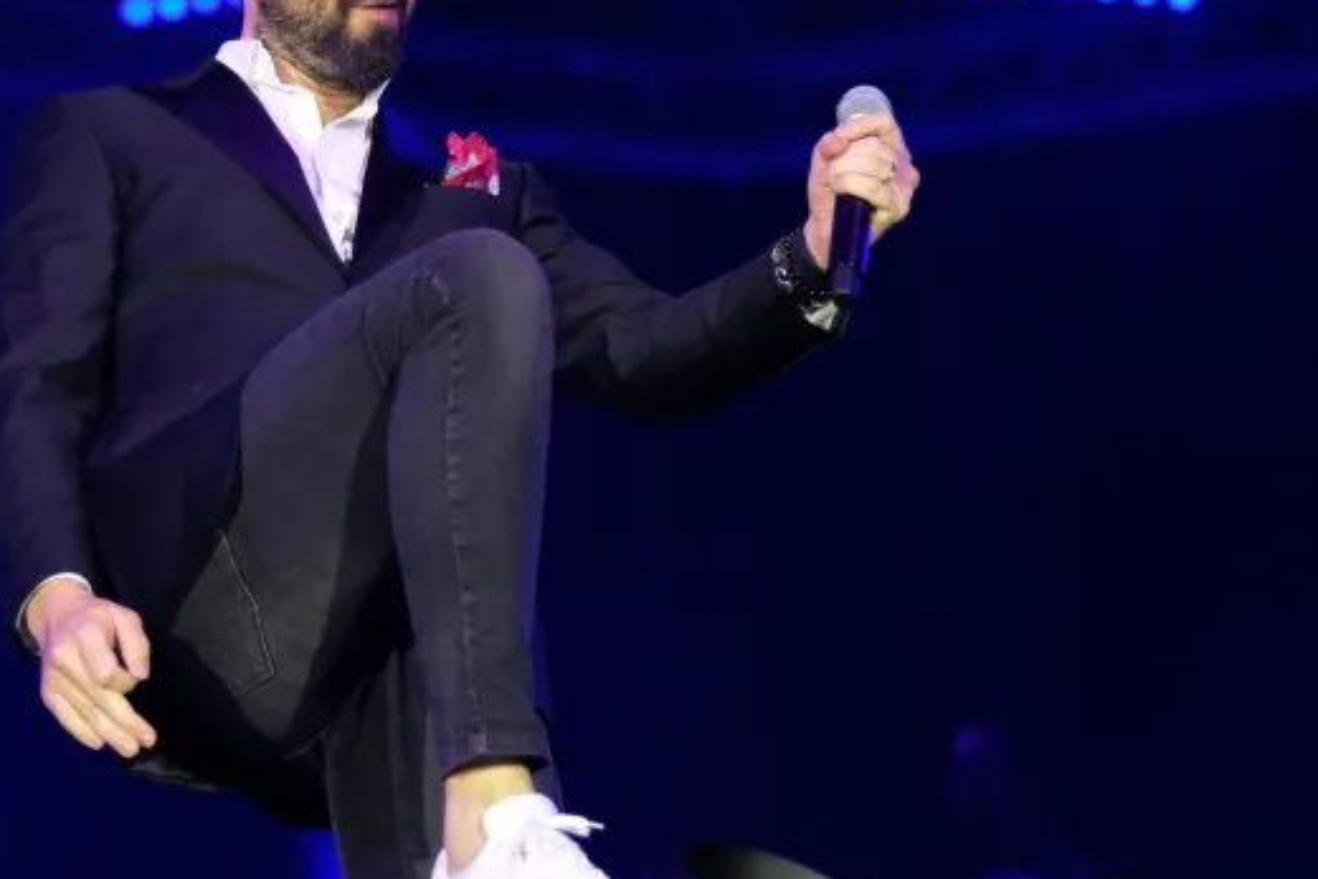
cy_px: 323
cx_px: 461
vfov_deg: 4.5
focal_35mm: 307
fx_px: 11242
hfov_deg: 6.7
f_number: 2.8
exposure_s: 1/320
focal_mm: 140
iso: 4000
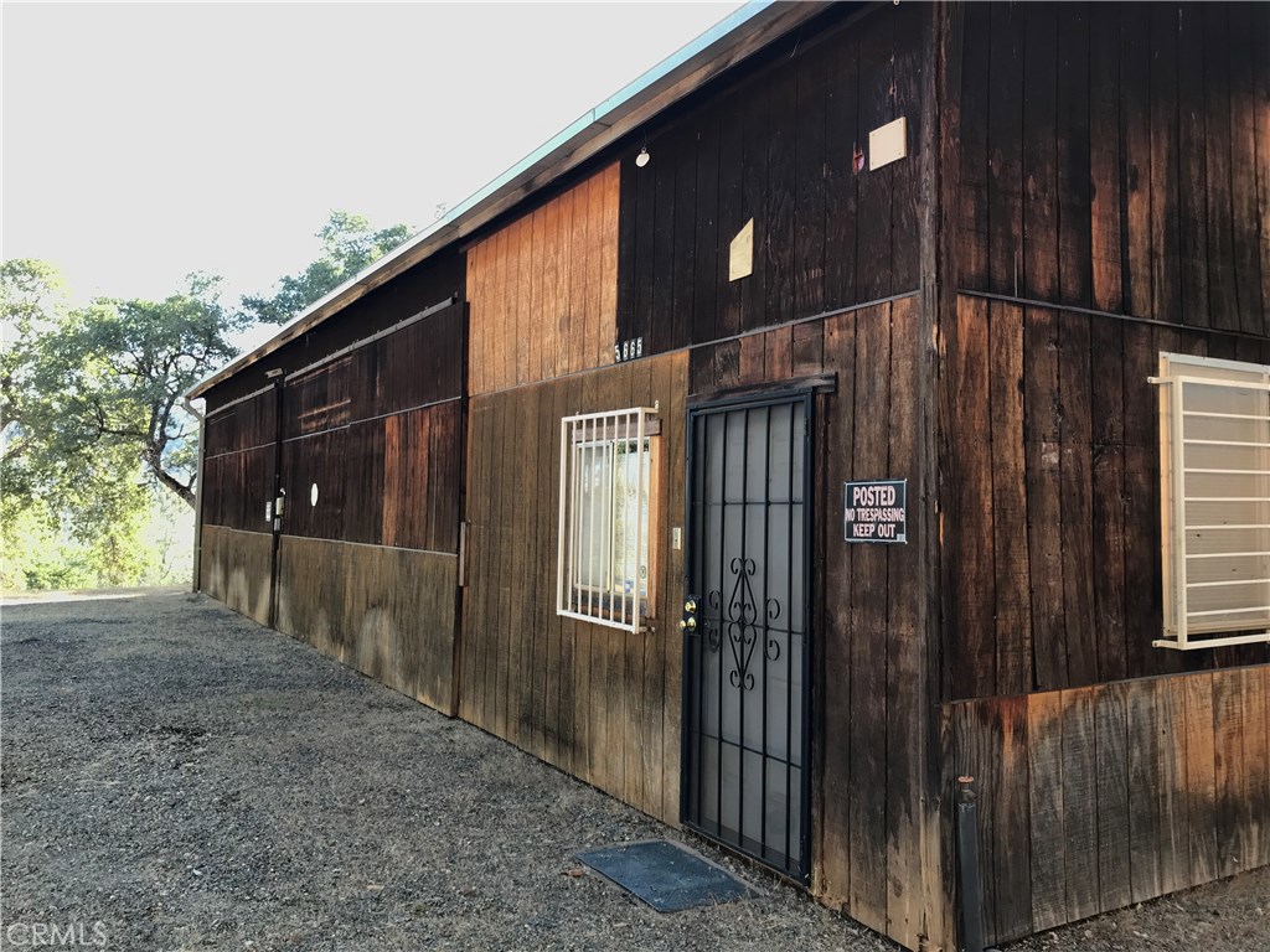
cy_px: 476
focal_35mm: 28
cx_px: 635
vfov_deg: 49.7
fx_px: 1027
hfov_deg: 63.4
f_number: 1.8
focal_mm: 3.99
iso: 32
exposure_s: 1/120
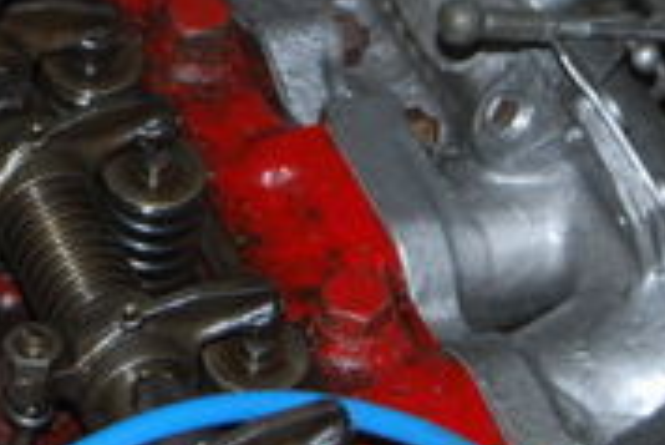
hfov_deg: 8.3
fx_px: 4585
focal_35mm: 248
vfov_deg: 5.5
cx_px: 142
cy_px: -45
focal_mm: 46
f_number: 5.3
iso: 200
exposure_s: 1/60
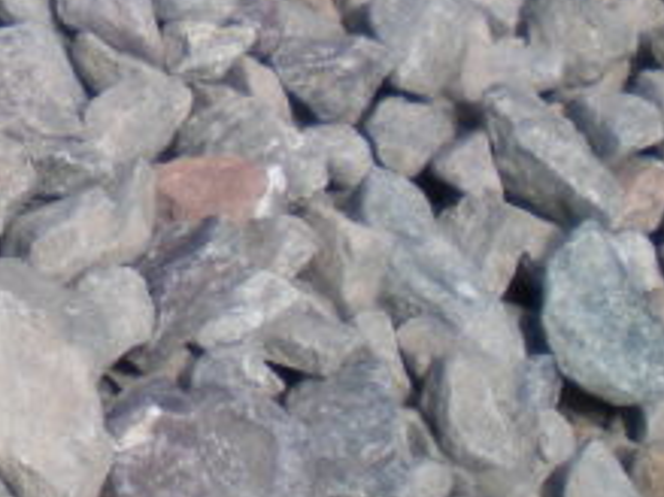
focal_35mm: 178
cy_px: -485
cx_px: -488
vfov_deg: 8.0
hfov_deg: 10.5
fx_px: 3413
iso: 64
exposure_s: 1/500
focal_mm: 6.3
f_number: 3.1
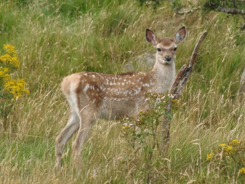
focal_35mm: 864
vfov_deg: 1.7
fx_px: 6115
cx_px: 122
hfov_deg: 2.3
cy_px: 92
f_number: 5.7
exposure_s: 1/500
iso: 250
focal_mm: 154.8
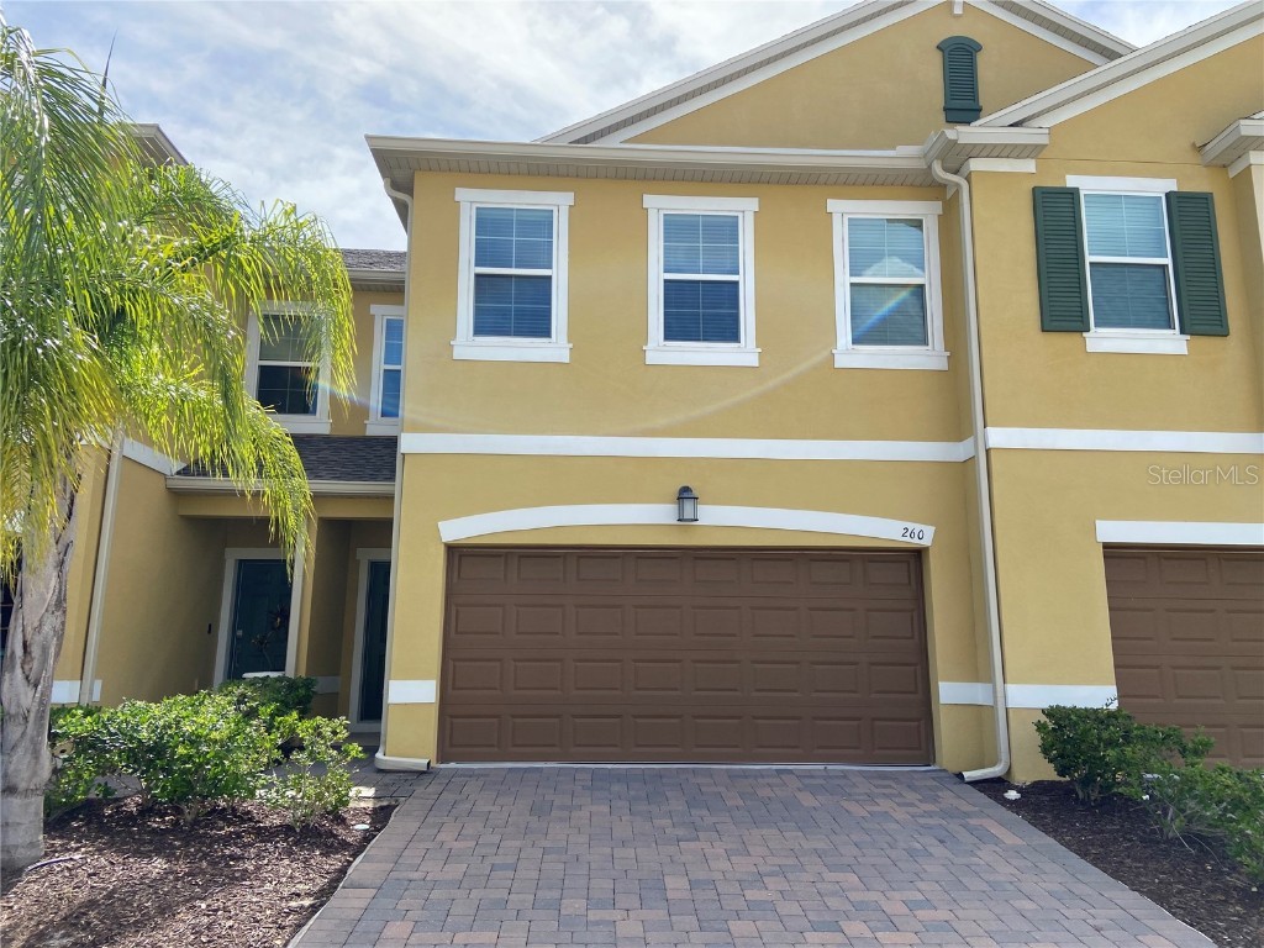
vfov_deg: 53.1
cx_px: 632
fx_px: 949
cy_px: 474
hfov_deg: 67.3
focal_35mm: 26
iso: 32
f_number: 1.8
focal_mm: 4.25
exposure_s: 1/1608
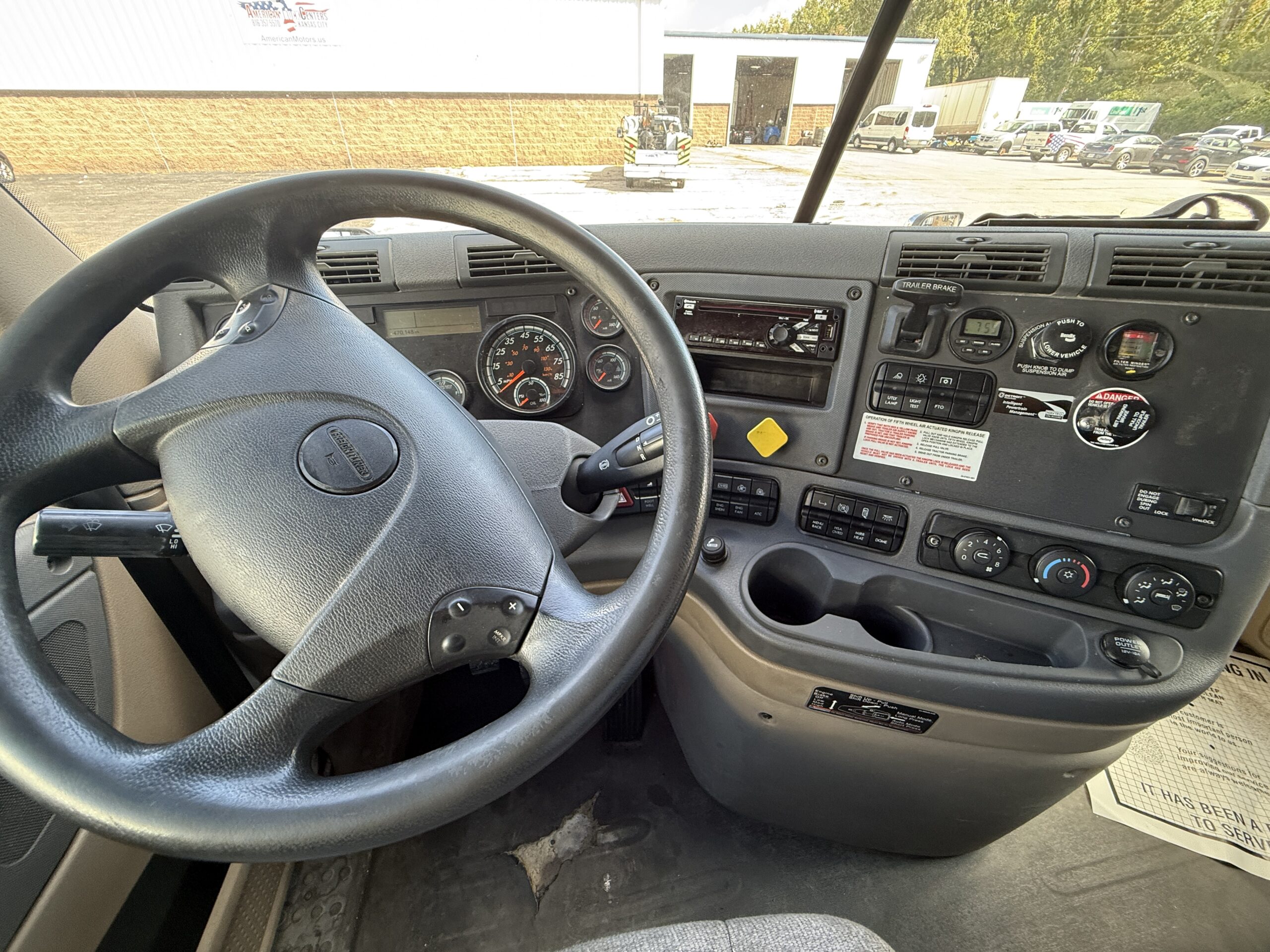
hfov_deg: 102.1
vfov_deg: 85.7
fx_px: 514
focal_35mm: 14
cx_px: 635
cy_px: 476
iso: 125
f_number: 2.2
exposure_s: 1/99
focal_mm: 2.22
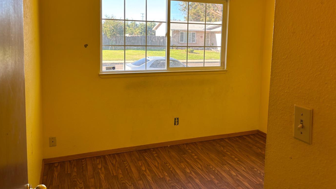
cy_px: 66
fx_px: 276
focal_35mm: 31
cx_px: 183
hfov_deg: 62.5
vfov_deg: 37.4
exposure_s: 1/120
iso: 64
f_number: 1.6
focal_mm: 5.96
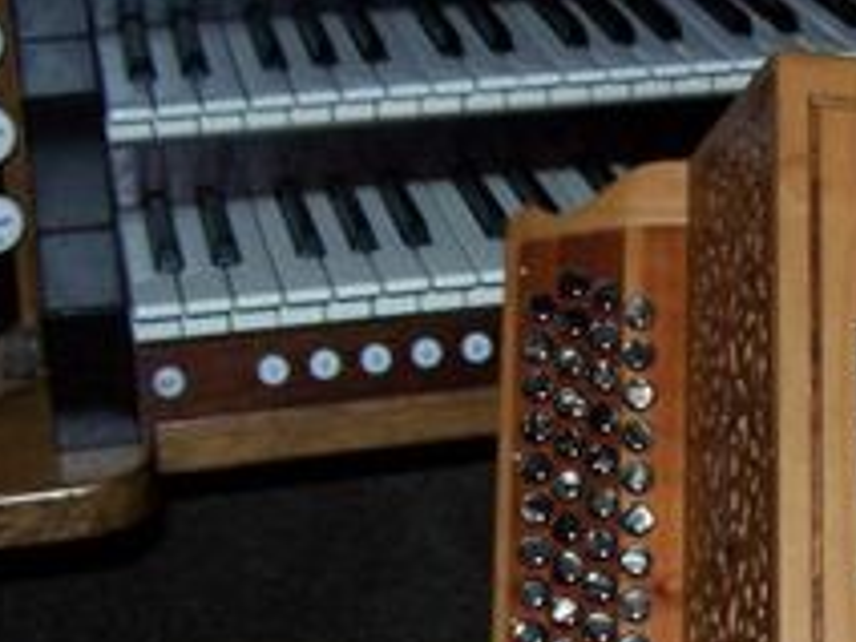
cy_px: 460
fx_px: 2127
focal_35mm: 86
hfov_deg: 22.1
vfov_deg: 17.1
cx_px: 812
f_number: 2.8
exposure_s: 1/60
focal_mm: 6.3
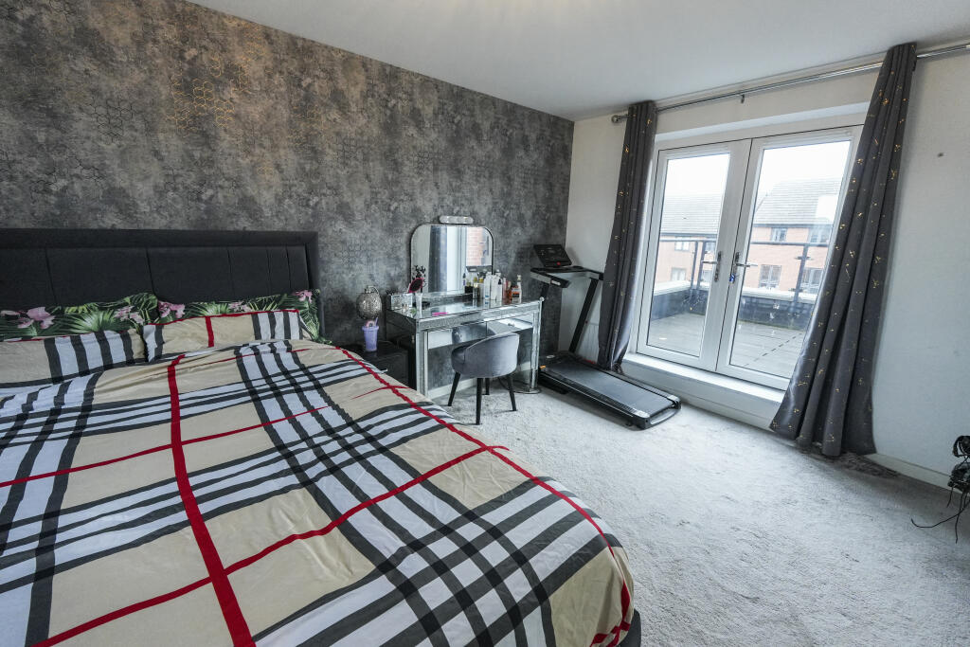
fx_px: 404
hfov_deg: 100.4
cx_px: 485
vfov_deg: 77.3
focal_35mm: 15
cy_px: 324
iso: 1600
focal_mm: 10
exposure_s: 1/160
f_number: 4
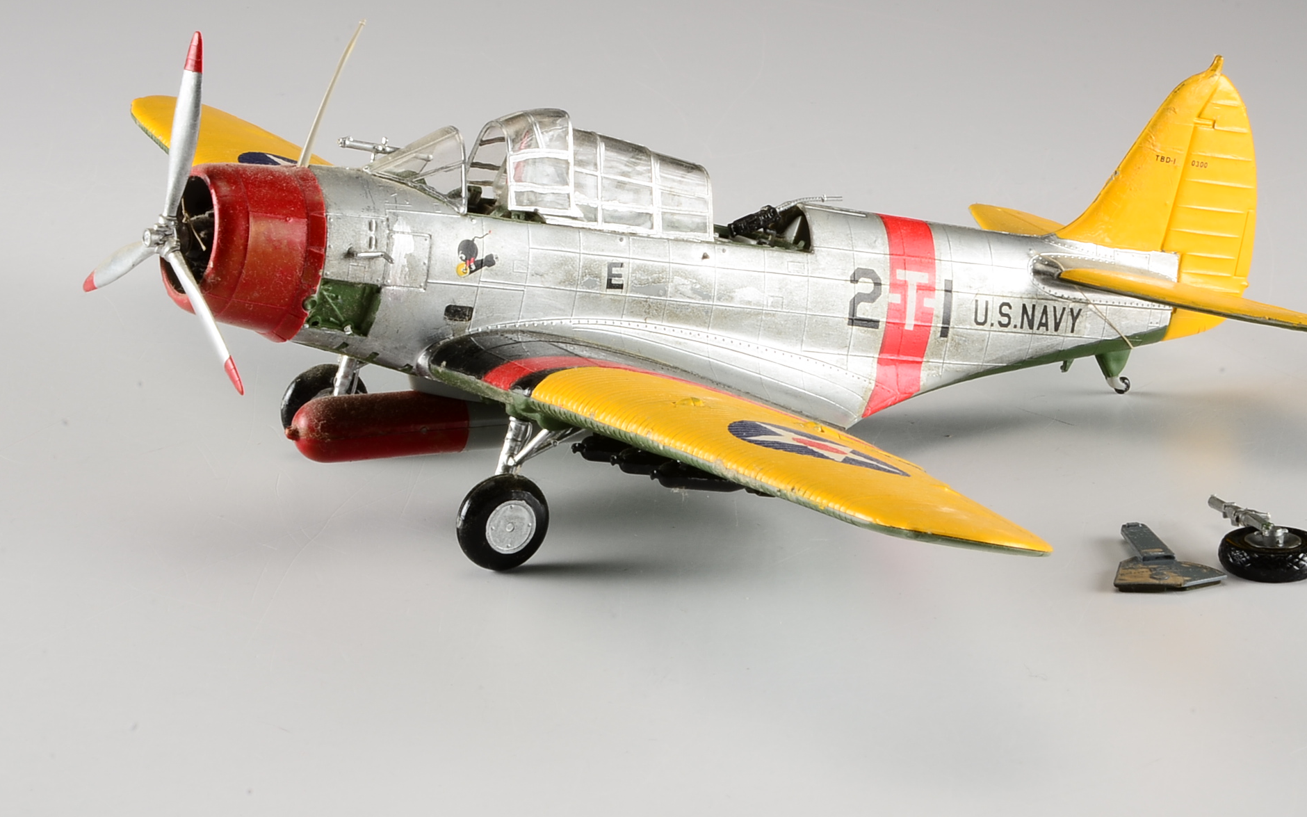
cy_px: 283
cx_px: 743
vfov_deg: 9.9
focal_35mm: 132
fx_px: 4702
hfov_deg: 15.8
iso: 100
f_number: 25
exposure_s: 1/100
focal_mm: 66
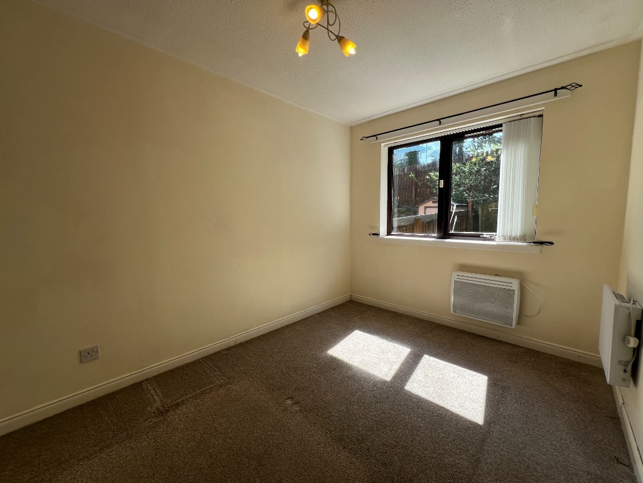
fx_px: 241
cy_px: 242
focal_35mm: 13
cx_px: 322
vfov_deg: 89.9
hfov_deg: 106.2
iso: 32
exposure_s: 1/224
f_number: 1.8
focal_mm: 1.57
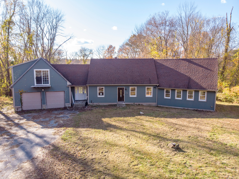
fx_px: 166
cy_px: 90
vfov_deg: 56.8
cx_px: 120
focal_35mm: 24
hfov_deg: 71.6
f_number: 2.8
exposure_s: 1/310
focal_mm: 4.5
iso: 100
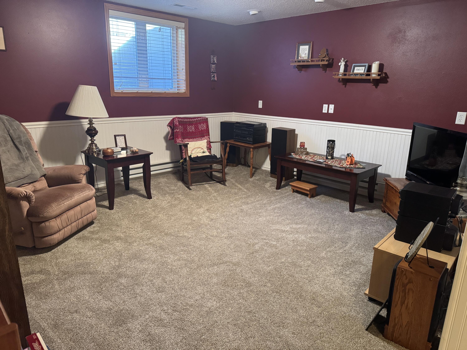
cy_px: 175
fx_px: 324
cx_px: 234
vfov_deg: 56.8
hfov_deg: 71.6
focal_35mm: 24
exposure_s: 1/60
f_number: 1.78
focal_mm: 6.76
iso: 800
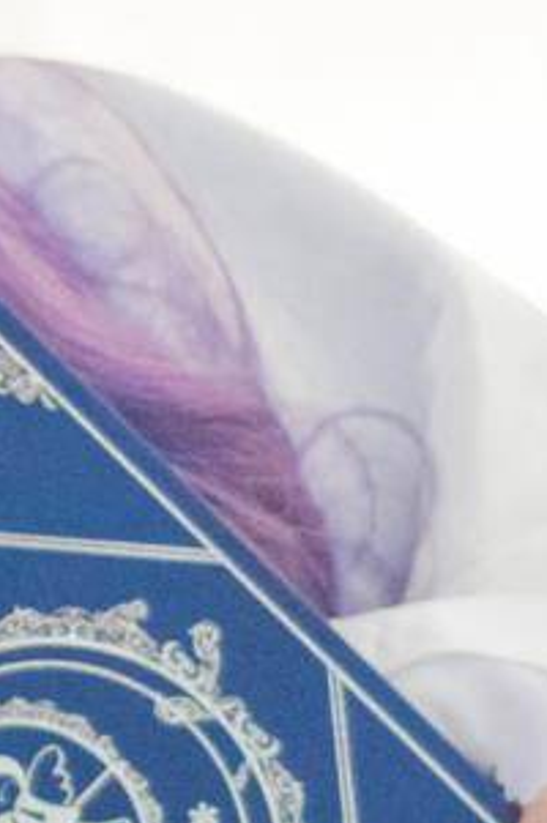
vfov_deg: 6.9
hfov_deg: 4.5
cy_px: 539
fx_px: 6830
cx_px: -447
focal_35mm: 299
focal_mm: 50
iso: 2500
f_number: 1.8
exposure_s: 1/320
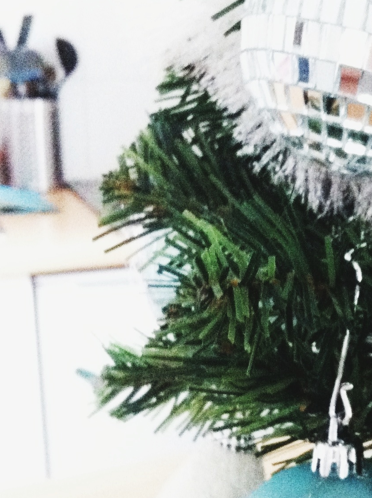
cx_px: 385
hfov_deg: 17.7
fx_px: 1163
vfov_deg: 24.1
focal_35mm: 81
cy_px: 276
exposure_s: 1/15
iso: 800
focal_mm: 3.85
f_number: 2.8
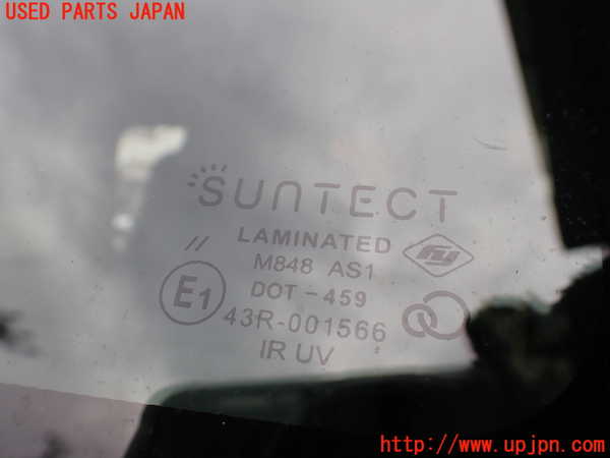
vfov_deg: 46.8
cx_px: 305
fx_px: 529
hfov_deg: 60.0
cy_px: 229
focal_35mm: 30
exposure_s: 1/250
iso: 100
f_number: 3.2
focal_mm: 5.4
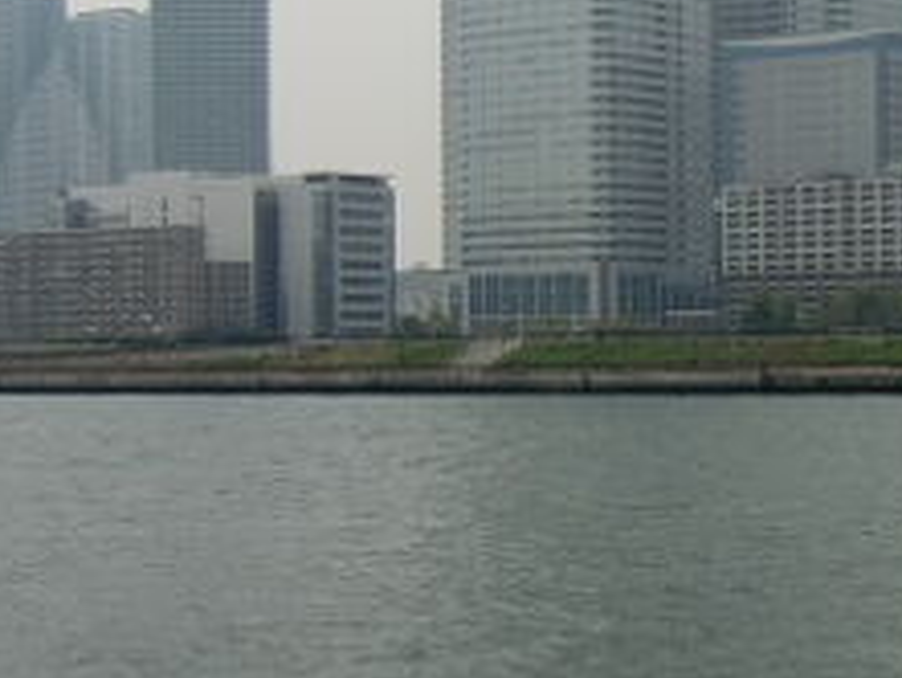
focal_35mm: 100
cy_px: 406
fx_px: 2607
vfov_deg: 14.8
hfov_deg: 18.9
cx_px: 980
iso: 64
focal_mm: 6.1
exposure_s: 1/250
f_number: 8.4
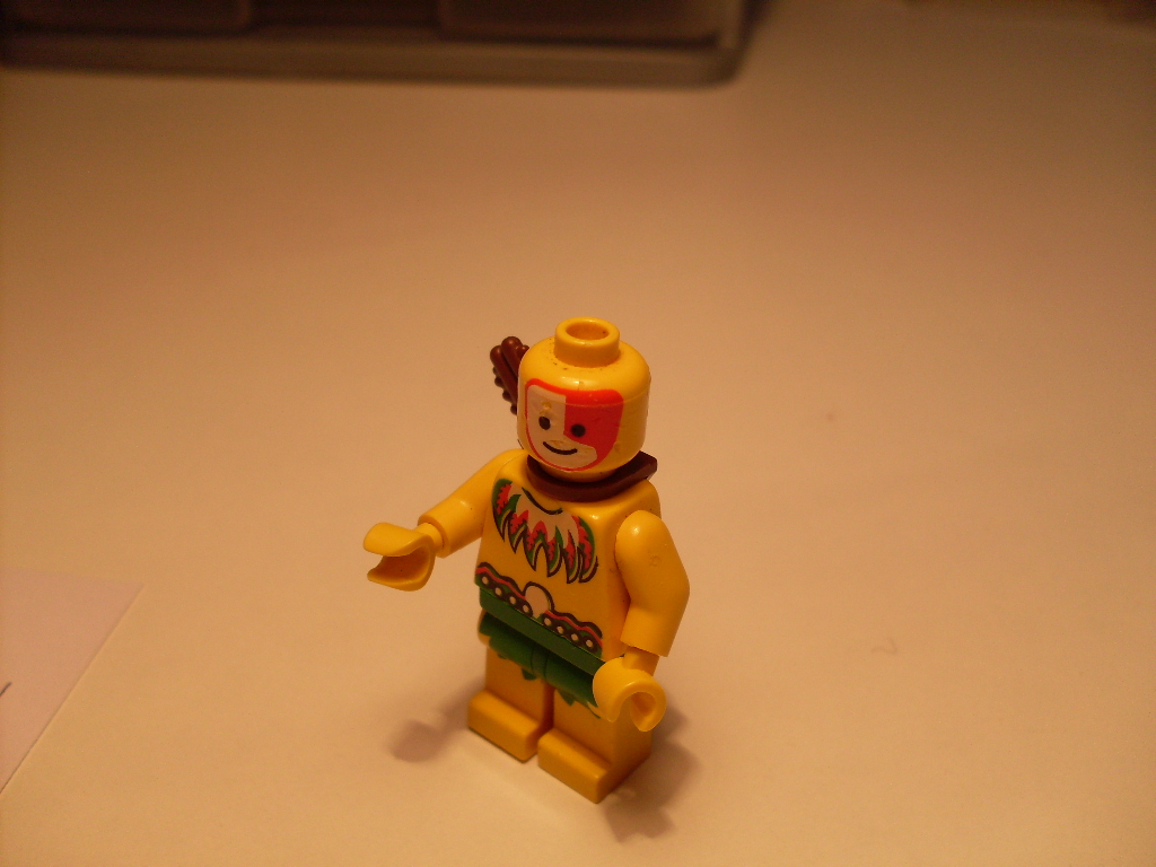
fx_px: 1269
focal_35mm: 38
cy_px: 434
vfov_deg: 37.7
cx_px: 578
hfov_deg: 49.0
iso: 80
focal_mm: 6.3
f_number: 2.8
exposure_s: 1/125
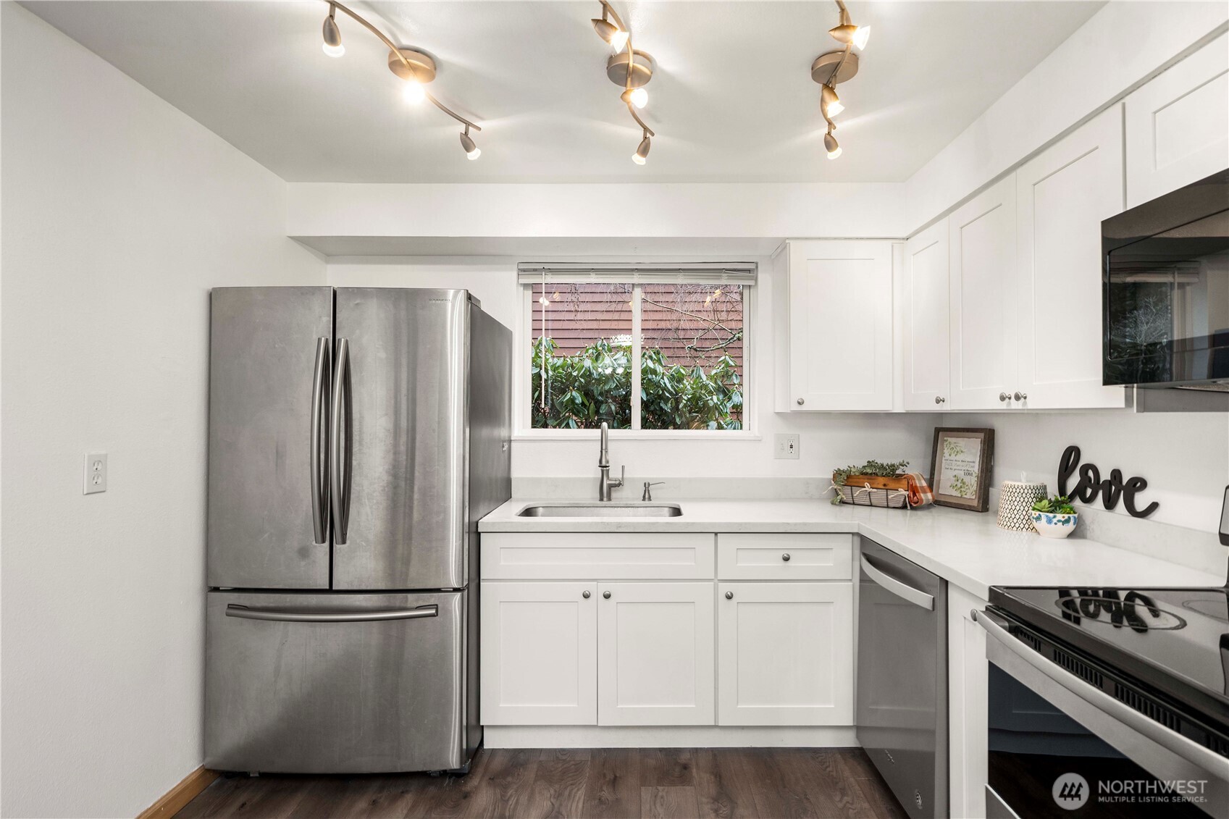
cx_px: 614
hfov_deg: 96.7
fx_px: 546
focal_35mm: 16
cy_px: 410
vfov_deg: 73.7
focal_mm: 16
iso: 640
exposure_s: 1/60
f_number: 8
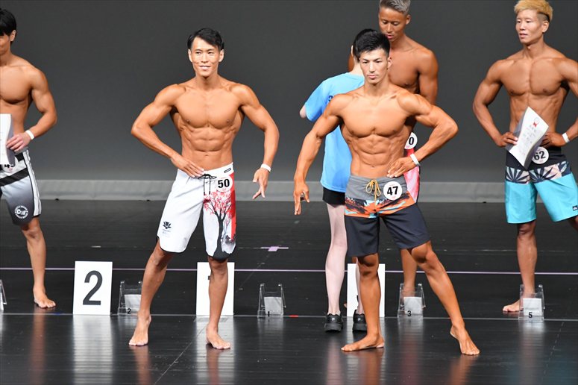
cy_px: 192
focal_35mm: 315
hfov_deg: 6.5
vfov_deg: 4.4
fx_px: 5055
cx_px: 289
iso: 4000
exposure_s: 1/400
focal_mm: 210
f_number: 5.6
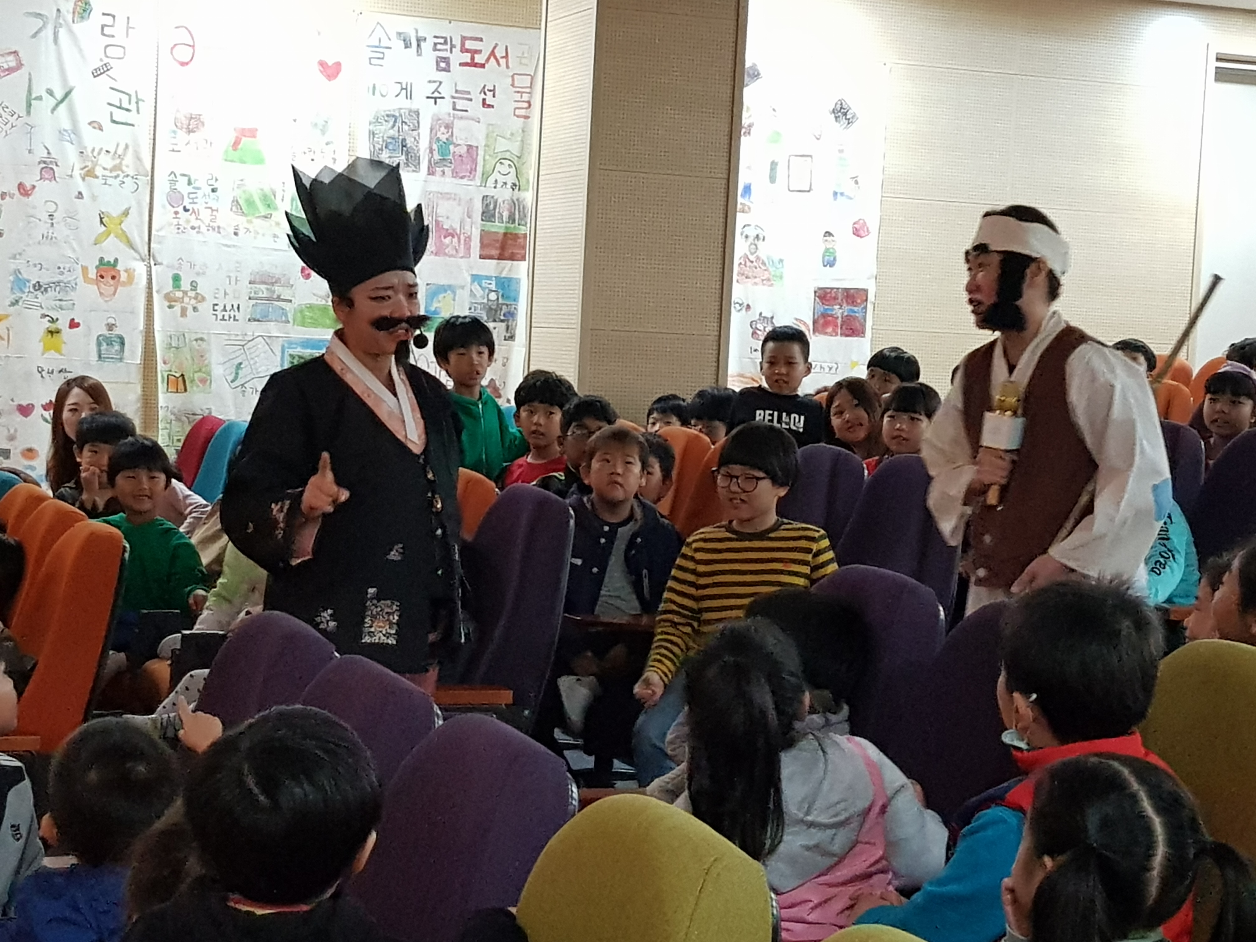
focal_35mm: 26
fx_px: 943
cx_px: 628
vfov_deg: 53.1
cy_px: 471
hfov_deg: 67.3
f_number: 1.7
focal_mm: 4.2
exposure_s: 1/60
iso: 500
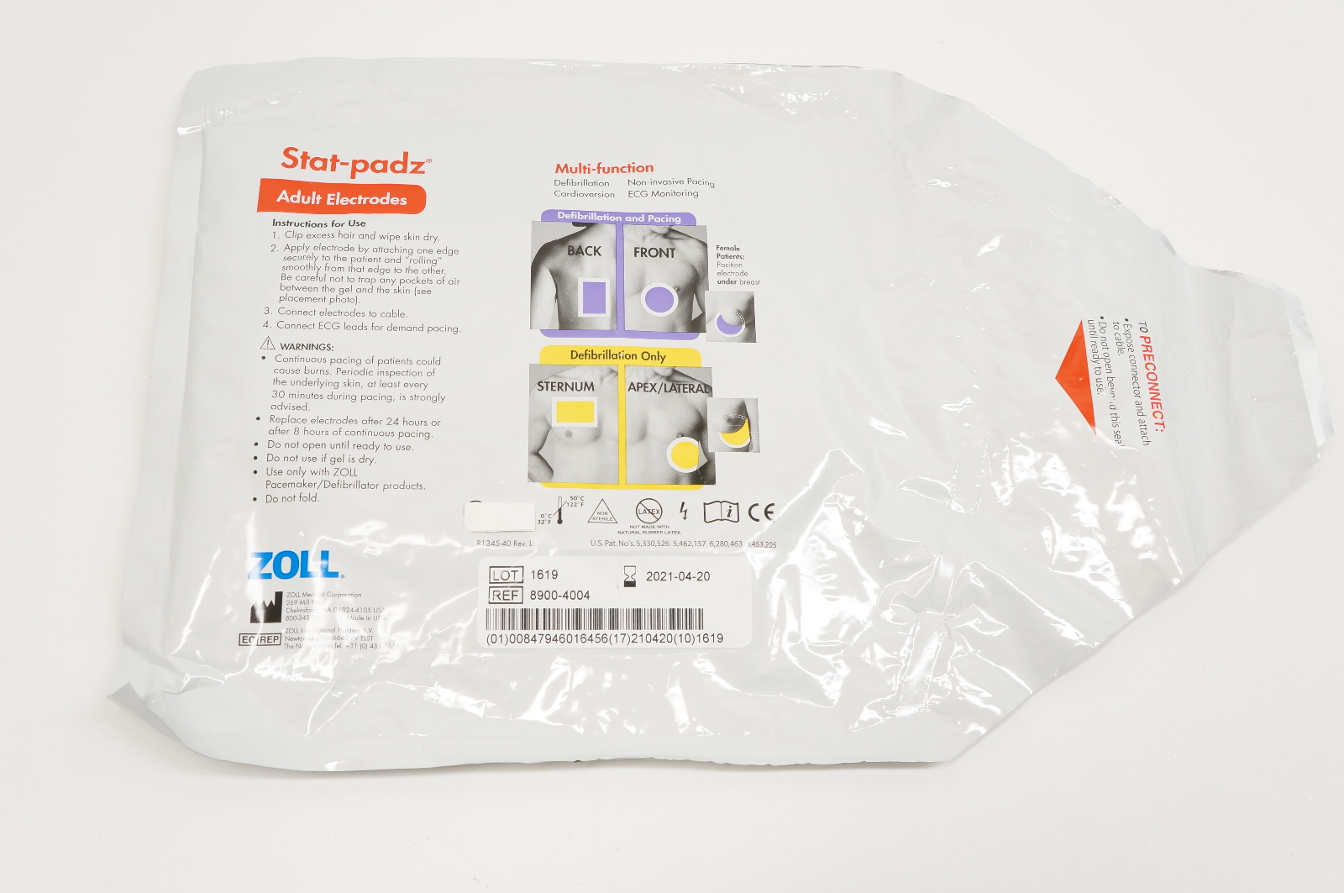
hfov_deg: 53.2
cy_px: 446
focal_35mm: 36
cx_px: 672
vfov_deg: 36.8
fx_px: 1342
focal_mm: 24
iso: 400
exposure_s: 1/60
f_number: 6.3
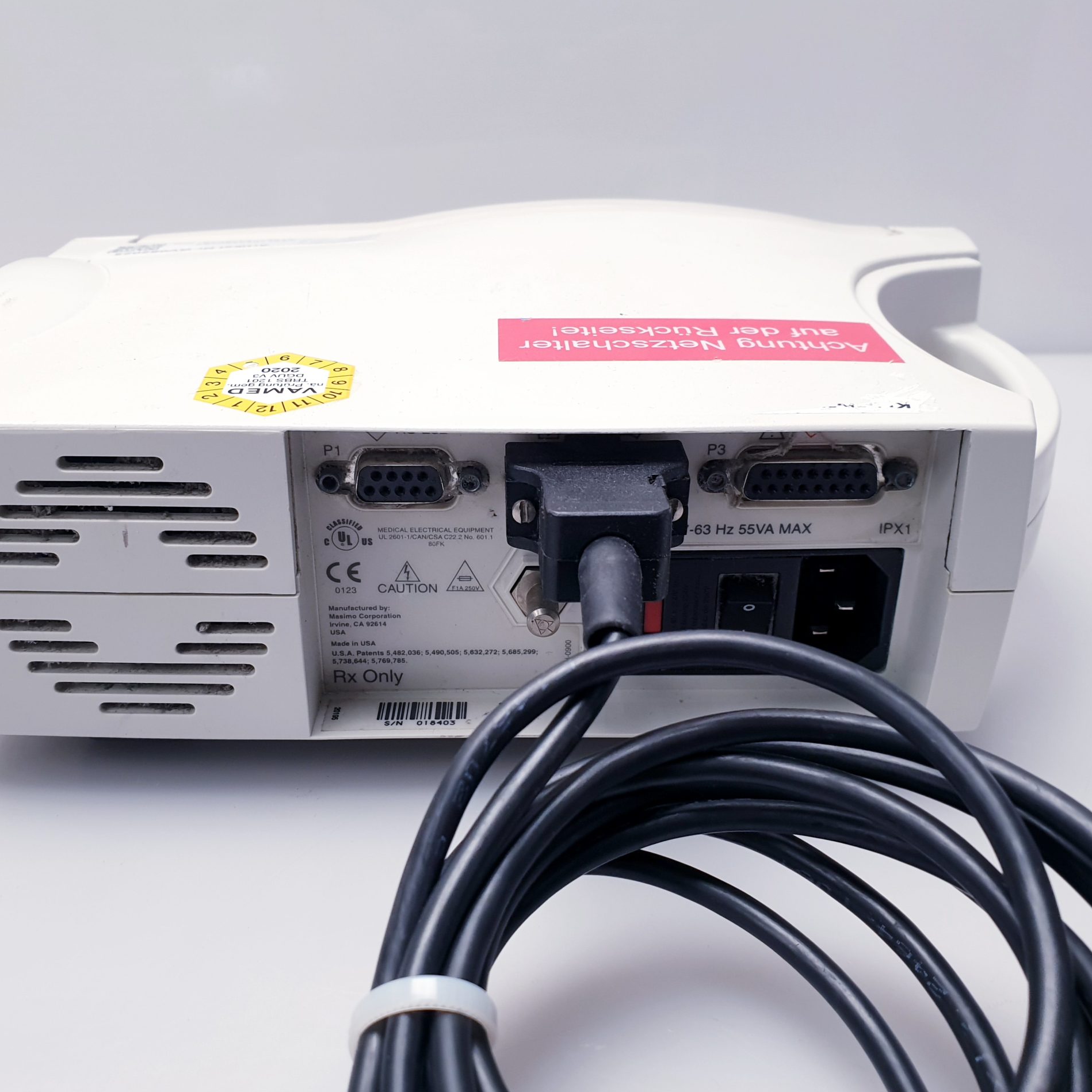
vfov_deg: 52.5
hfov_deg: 52.5
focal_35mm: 31
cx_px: 515
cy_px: 549
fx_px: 1106
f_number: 2.4
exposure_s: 1/50
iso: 64
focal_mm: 4.3
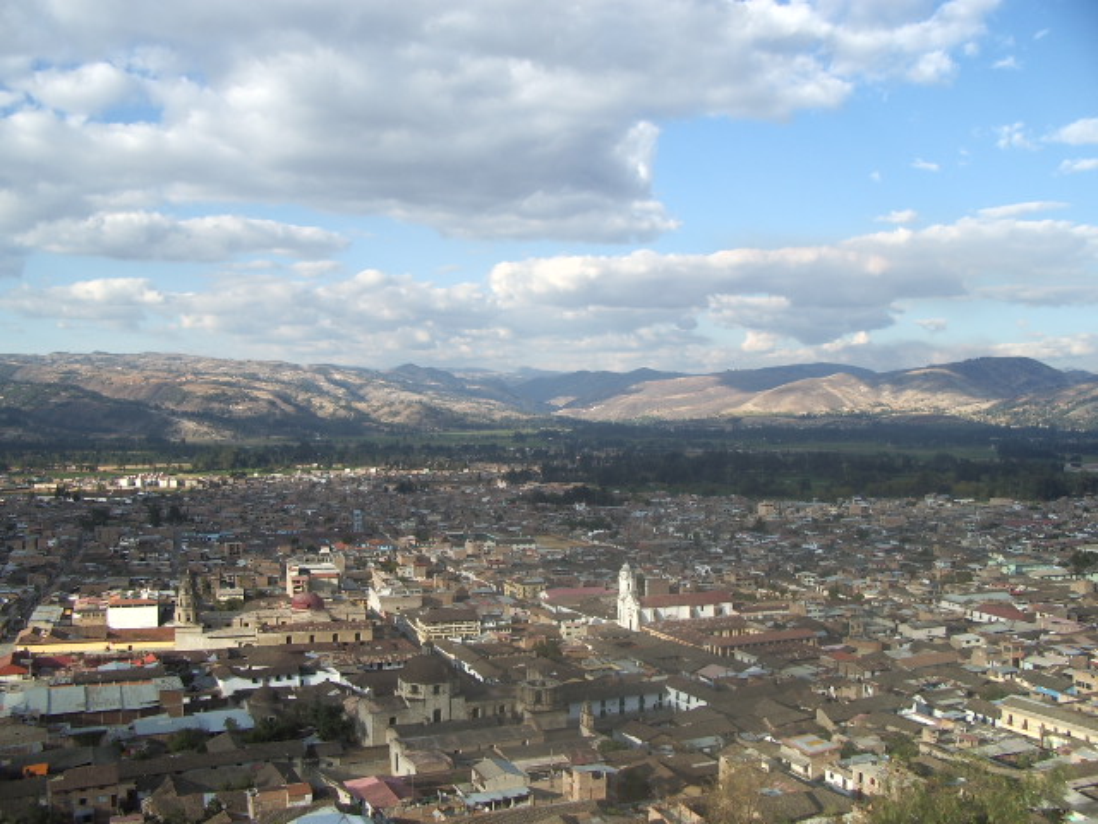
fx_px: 1110
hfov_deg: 52.6
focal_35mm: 35
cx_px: 549
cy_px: 412
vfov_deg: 40.7
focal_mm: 5.8
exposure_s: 1/250
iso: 50
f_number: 4.3
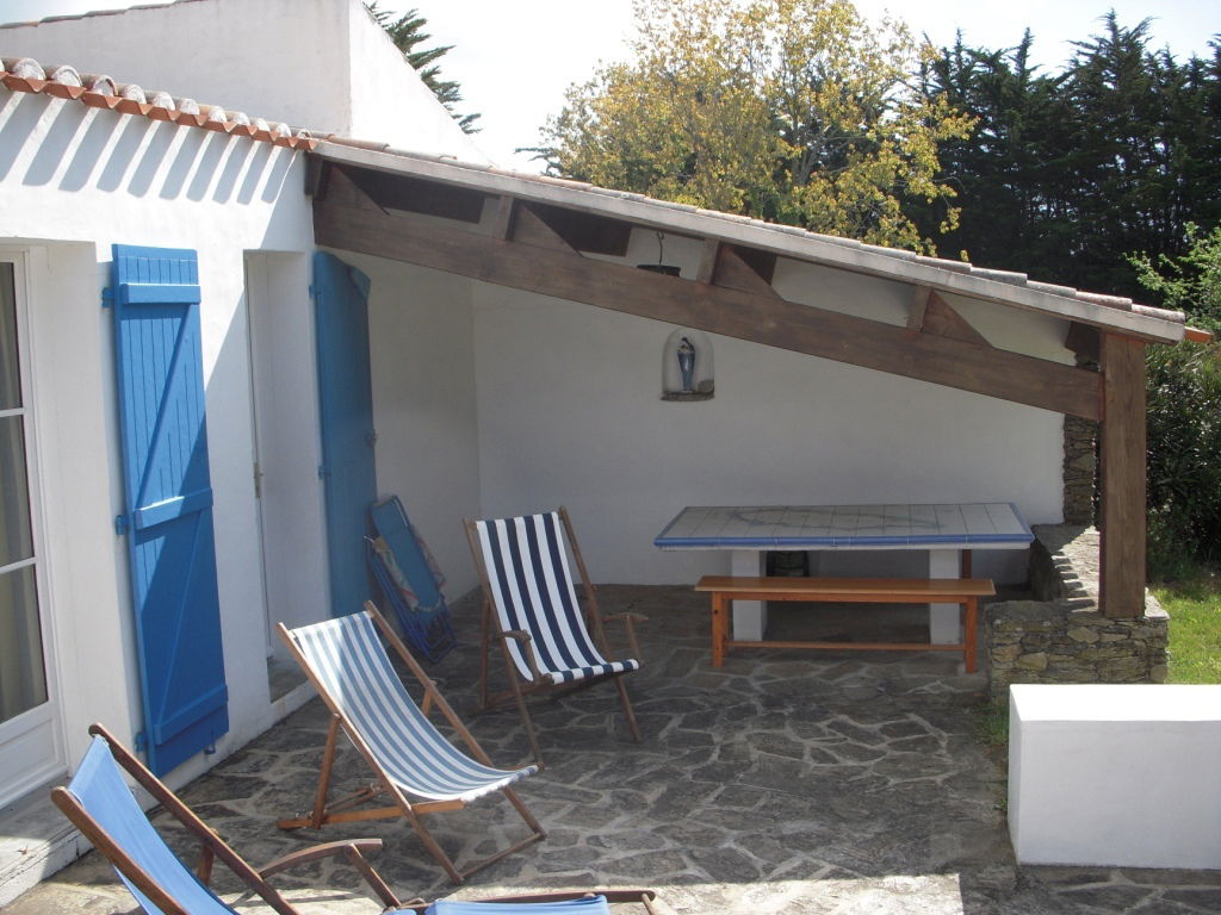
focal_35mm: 38
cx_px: 610
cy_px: 458
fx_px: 1340
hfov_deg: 49.0
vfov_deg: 37.7
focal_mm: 6.3
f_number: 3.3
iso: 100
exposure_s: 1/640
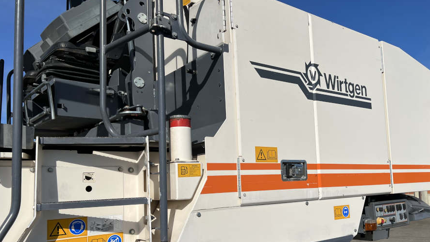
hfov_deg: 60.8
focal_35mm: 32
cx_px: 242
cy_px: 149
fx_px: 365
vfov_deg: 36.5
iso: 50
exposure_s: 1/10309
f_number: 1.5
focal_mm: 5.7
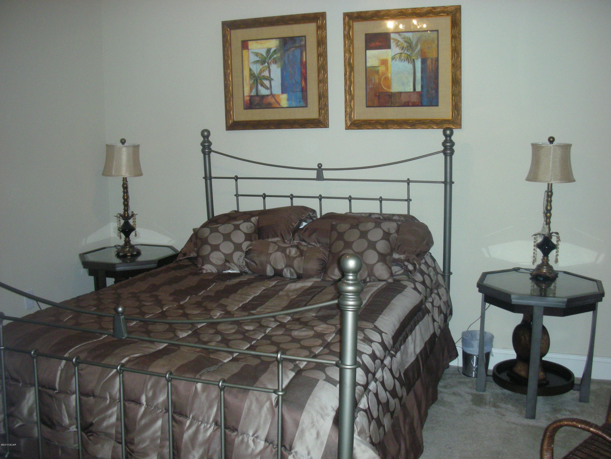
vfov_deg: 40.7
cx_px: 306
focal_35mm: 35
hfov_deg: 52.6
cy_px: 230
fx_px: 618
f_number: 2.8
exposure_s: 1/60
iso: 204
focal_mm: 5.8
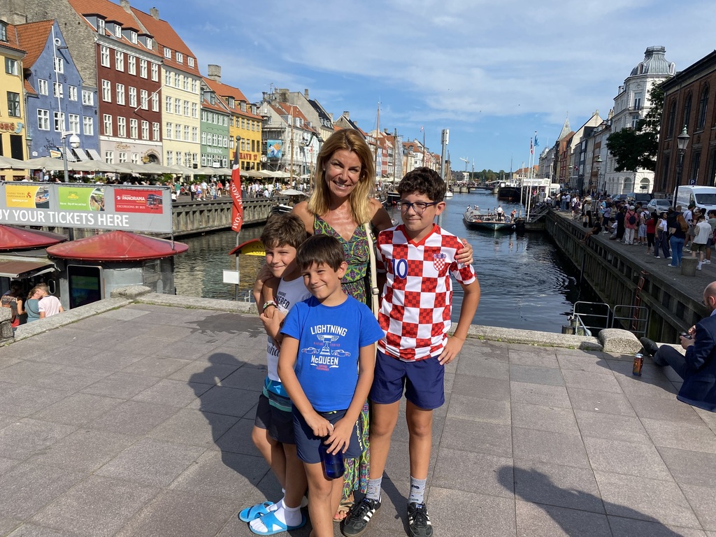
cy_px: 268
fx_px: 538
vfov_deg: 53.1
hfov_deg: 67.3
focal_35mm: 26
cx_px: 358
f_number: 1.8
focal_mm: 4.25
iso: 32
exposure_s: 1/3300
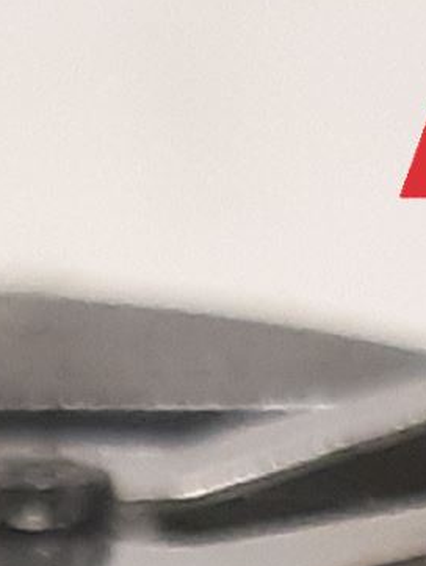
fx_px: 2409
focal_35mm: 147
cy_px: 1135
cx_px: -243
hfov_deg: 9.8
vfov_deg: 12.0
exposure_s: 1/33
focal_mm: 3.93
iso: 200
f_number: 1.7
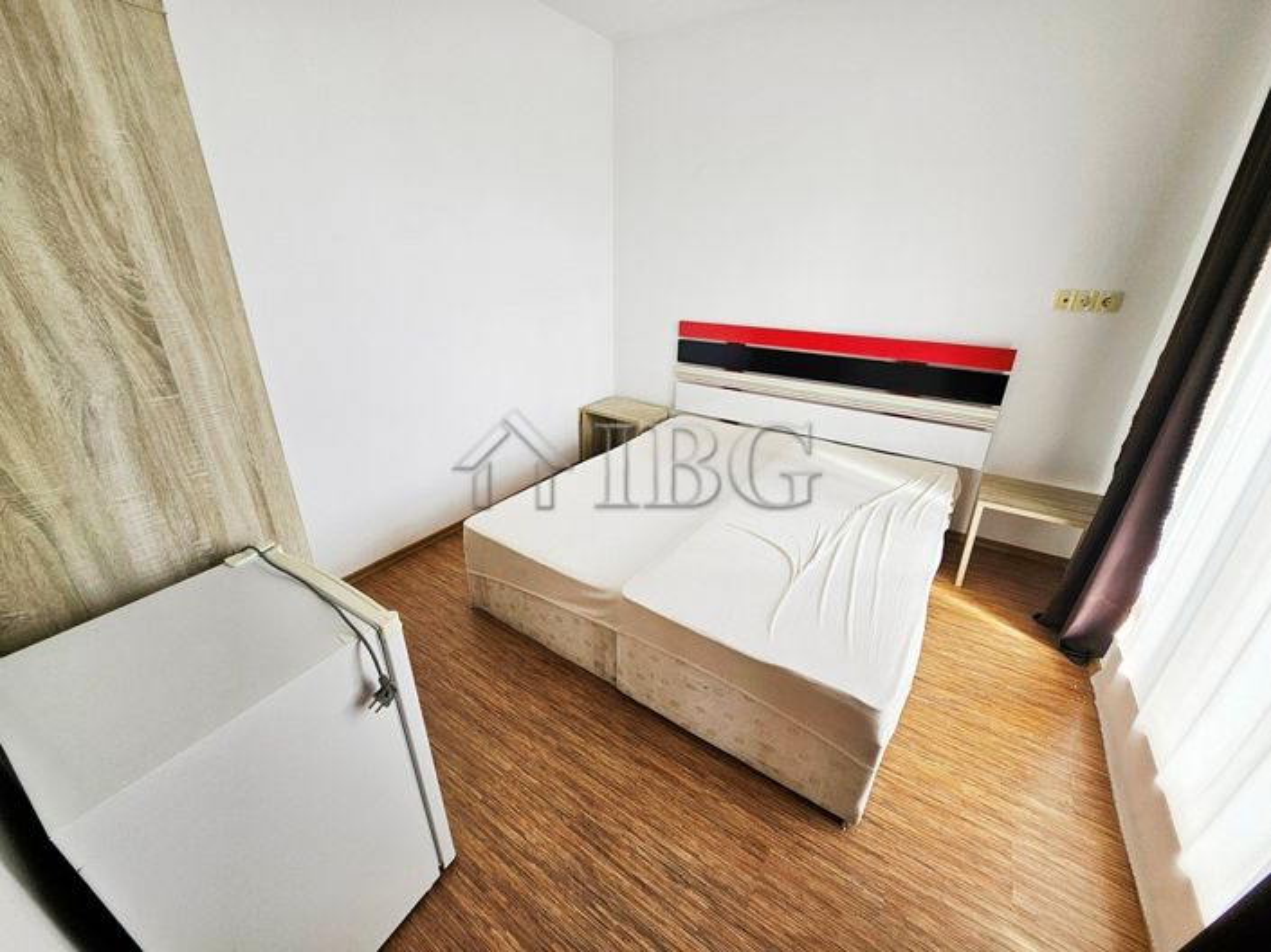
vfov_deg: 89.9
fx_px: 477
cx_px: 636
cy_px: 476
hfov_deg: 106.2
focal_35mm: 13
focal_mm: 1.7
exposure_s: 1/50
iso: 32
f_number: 2.2
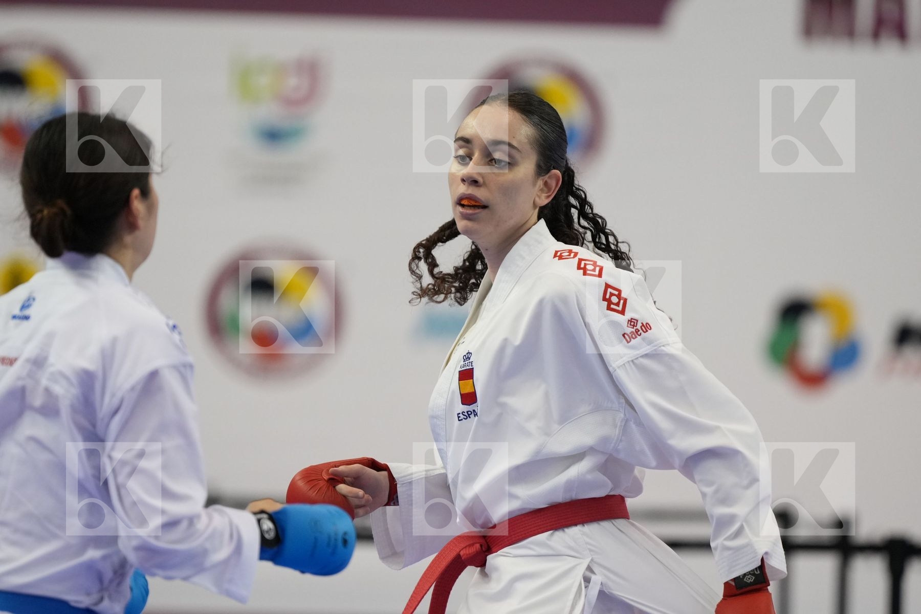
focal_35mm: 300
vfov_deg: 4.6
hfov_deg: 6.9
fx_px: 7674
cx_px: 460
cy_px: 307
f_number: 2.8
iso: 2000
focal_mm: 200
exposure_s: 1/1000
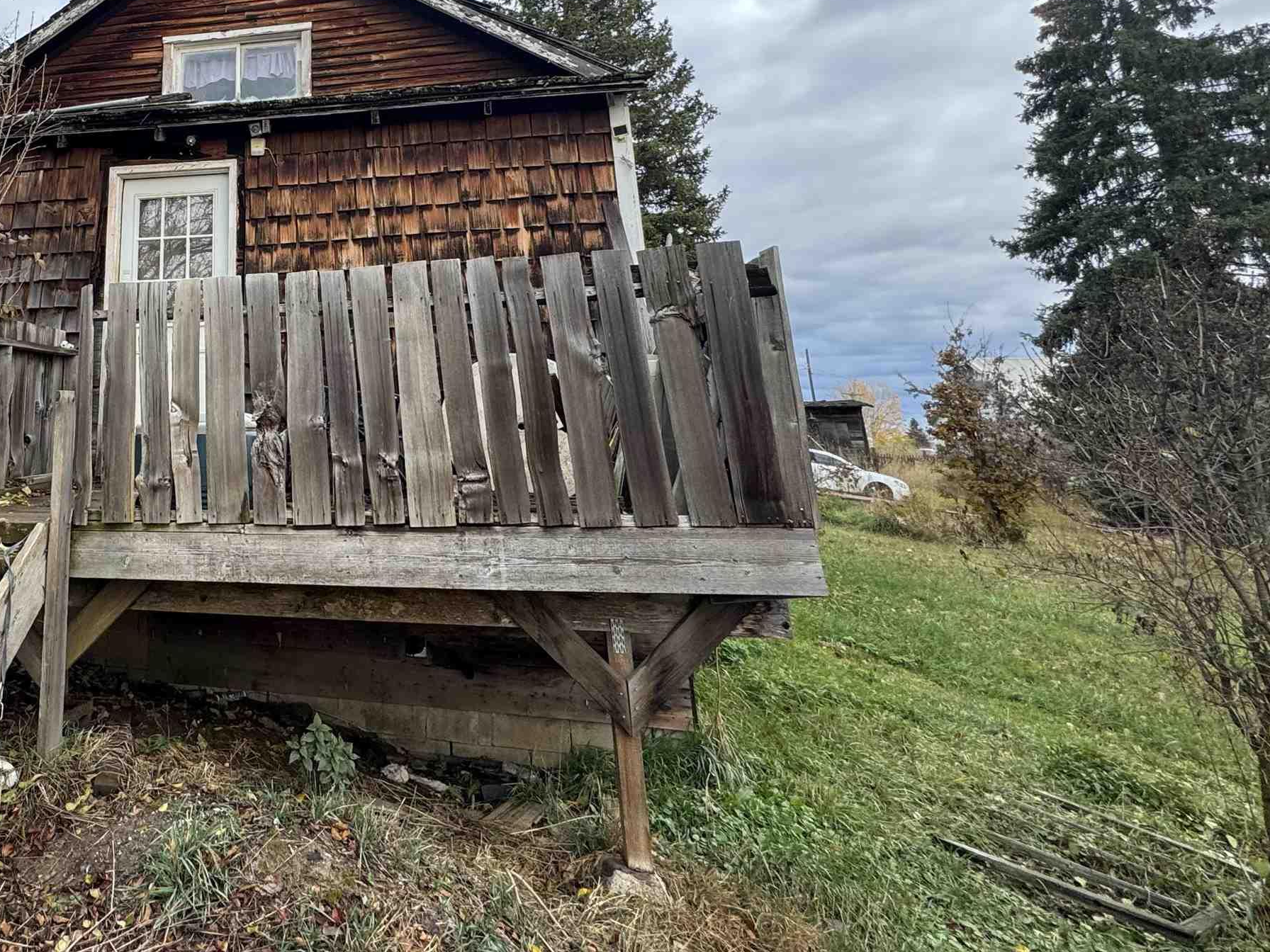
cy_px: 239
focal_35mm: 24
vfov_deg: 54.2
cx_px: 206
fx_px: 881
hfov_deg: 63.6
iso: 64
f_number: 2.2
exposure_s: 1/99
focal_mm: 2.22
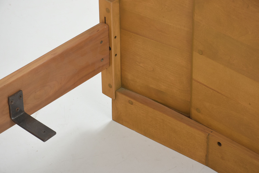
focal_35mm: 120
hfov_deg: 17.0
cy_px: 86
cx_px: 130
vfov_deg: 11.4
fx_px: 864
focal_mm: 80
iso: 200
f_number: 10
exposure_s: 1/160
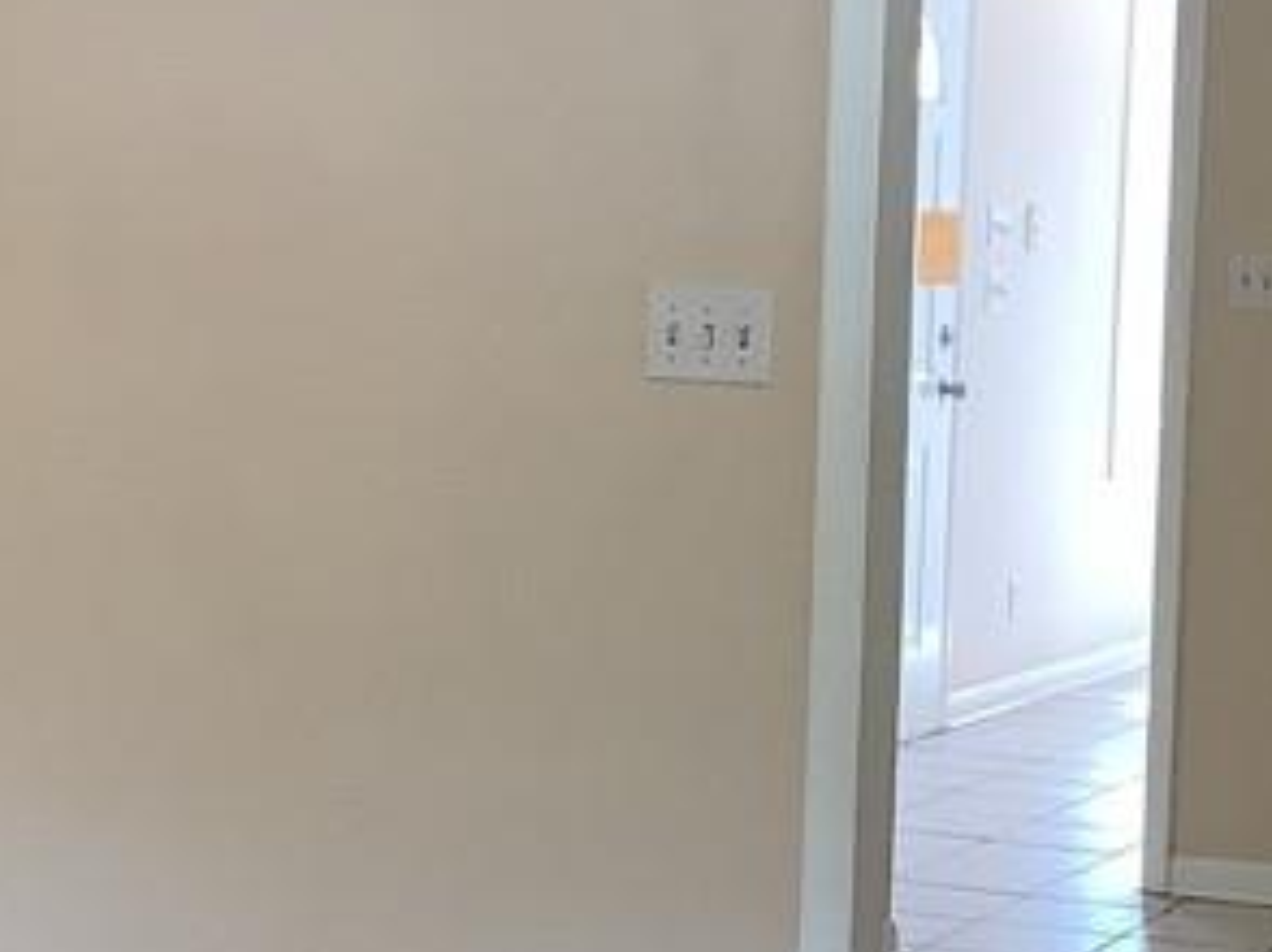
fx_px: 3965
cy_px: 636
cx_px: 606
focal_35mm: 108
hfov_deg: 18.2
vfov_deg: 13.7
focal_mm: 3.3
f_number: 2.4
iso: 80
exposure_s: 1/50
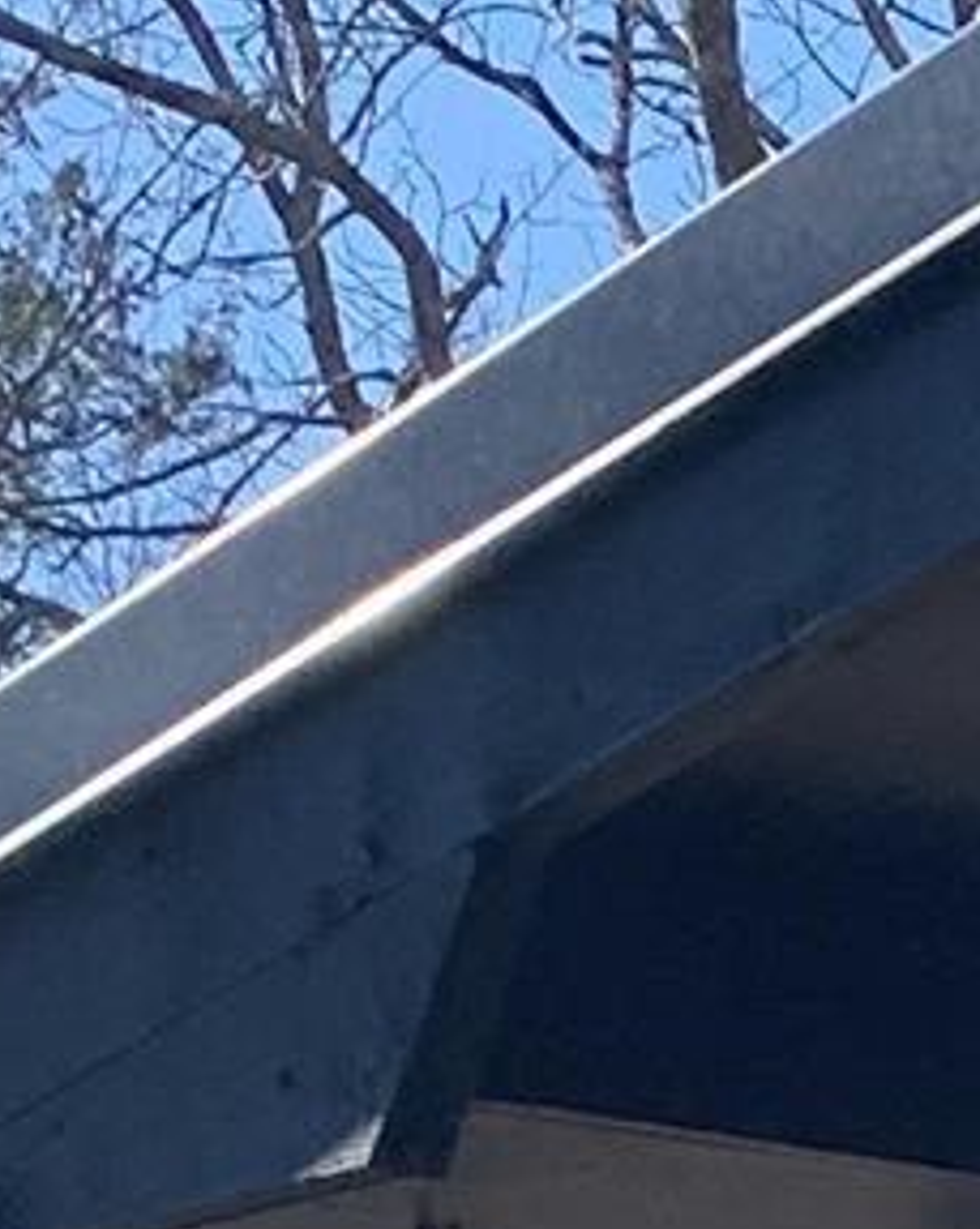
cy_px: 3486
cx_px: 2495
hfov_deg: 7.1
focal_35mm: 204
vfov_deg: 8.3
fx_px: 7408
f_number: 1.8
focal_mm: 4.25
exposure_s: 1/643
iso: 25
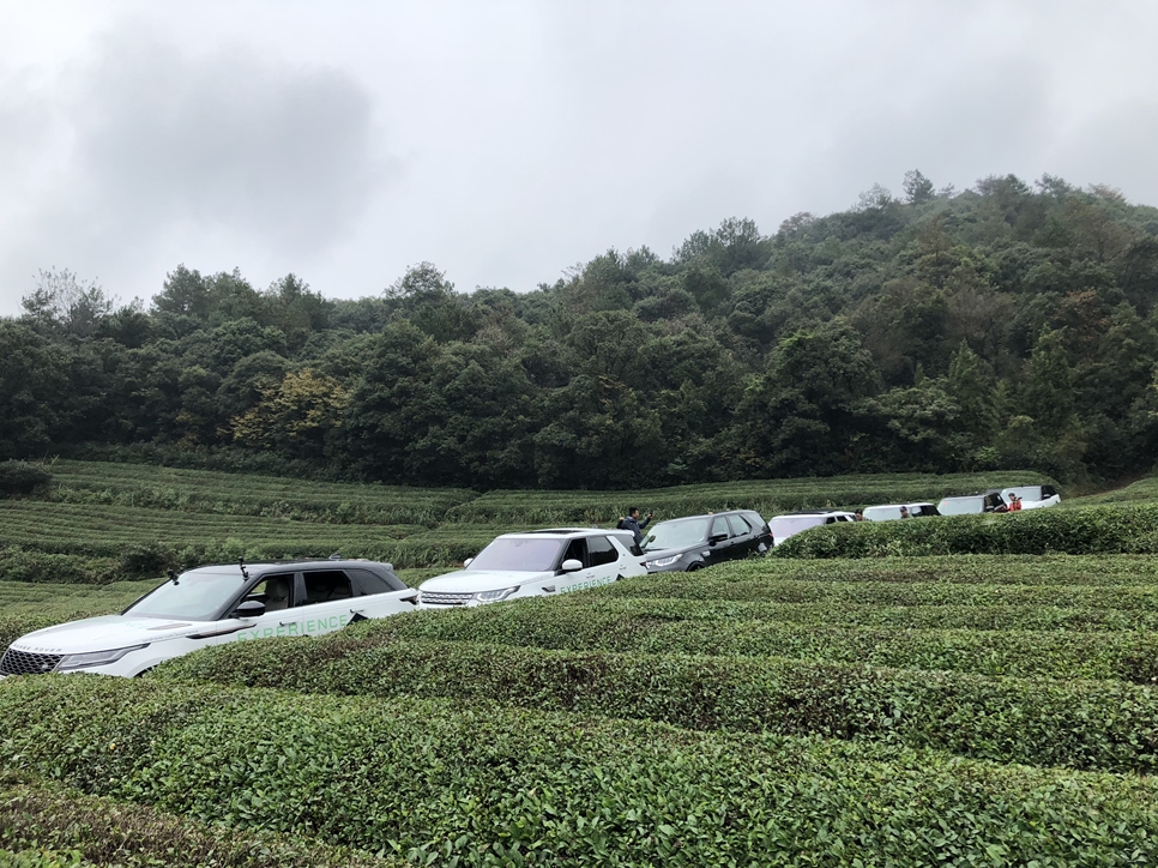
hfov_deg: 61.7
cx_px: 567
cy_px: 444
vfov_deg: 48.2
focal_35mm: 29
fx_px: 970
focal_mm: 3.99
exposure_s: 1/631
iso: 20
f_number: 1.8
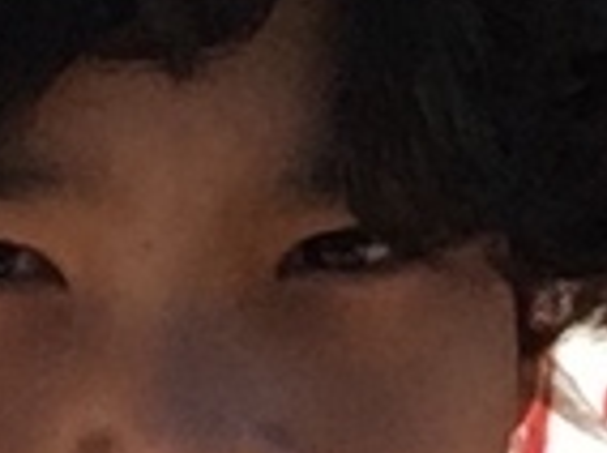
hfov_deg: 8.8
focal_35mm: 224
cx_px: -60
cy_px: -269
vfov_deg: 6.5
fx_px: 3921
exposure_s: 1/786
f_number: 2.2
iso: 32
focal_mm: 2.65
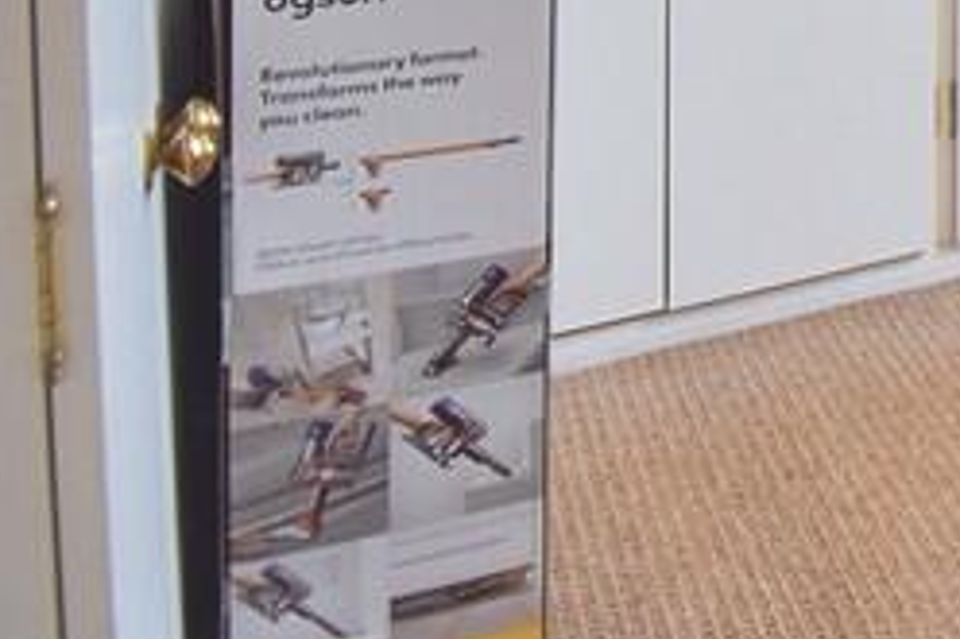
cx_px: 1765
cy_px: -459
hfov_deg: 20.9
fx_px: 1652
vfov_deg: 18.1
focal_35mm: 62
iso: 100
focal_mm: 10
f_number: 4.5
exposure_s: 1/60
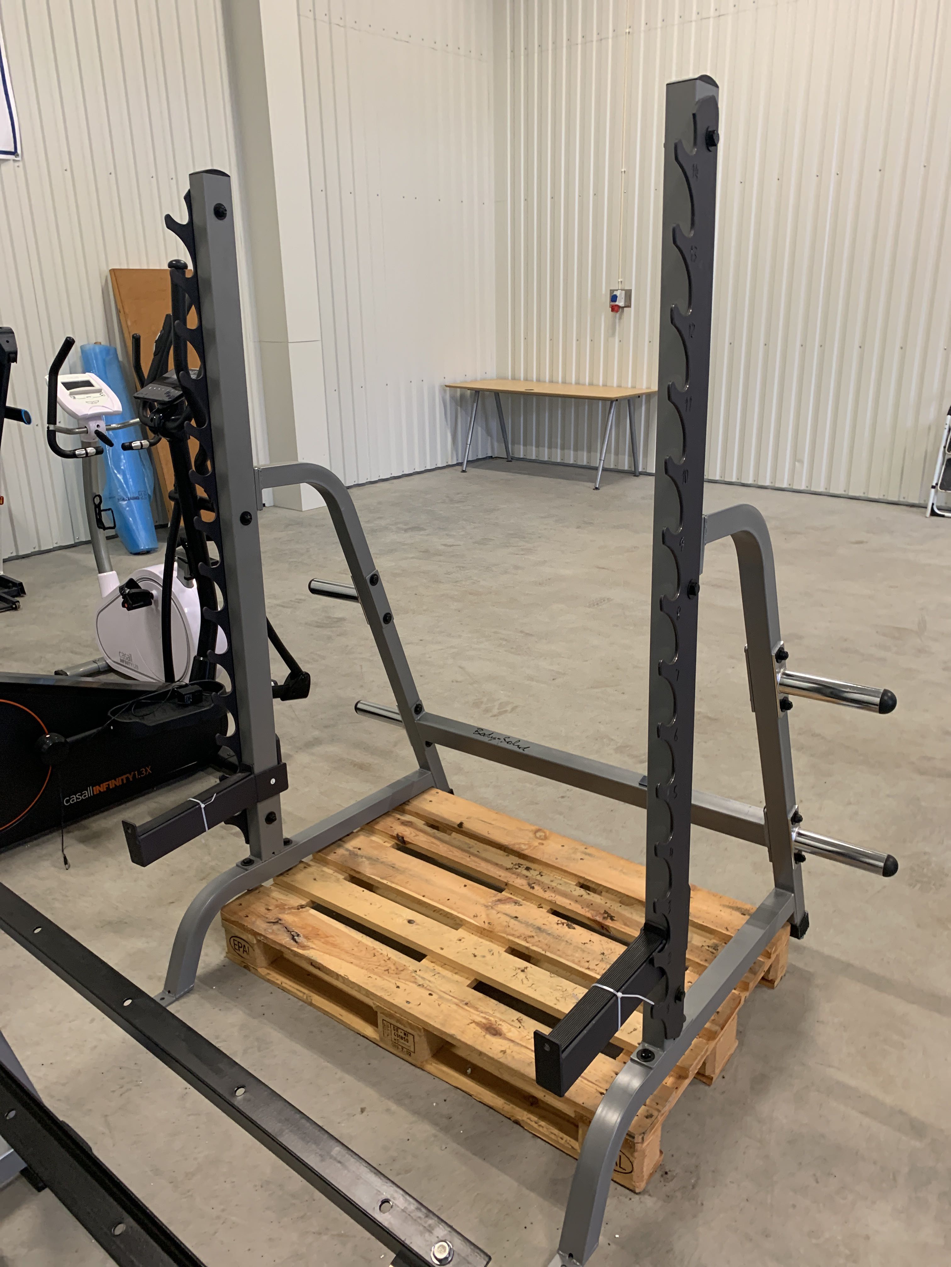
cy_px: 634
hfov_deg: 53.1
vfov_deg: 67.3
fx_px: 952
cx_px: 476
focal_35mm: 26
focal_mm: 4.25
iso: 125
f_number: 1.8
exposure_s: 1/50
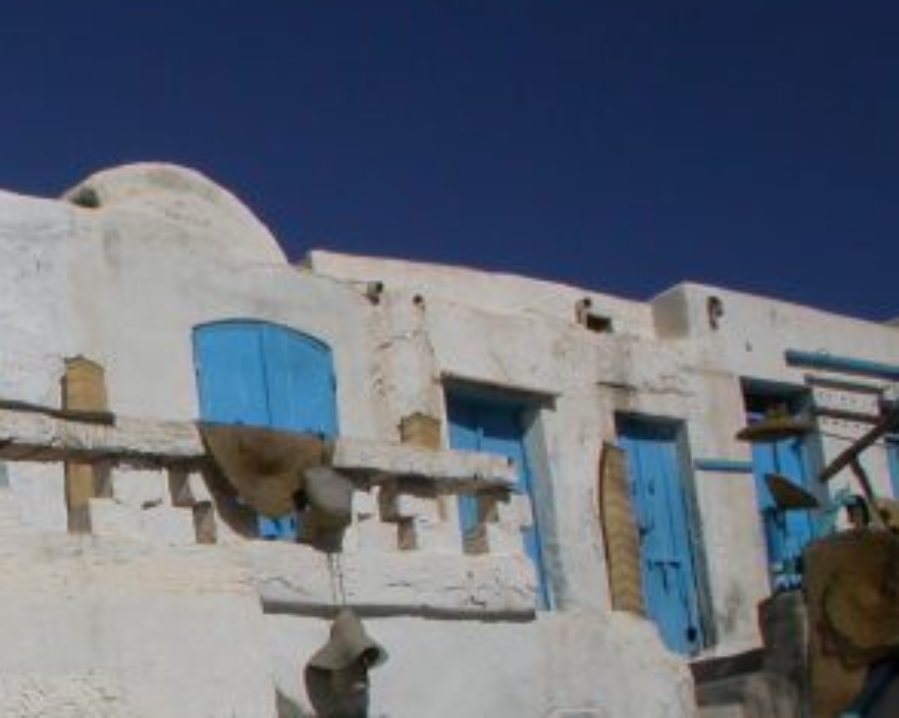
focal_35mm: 101
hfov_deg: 18.2
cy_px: 681
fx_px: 2686
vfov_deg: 15.0
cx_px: -128
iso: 100
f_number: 7.5
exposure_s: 1/346
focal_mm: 7.85
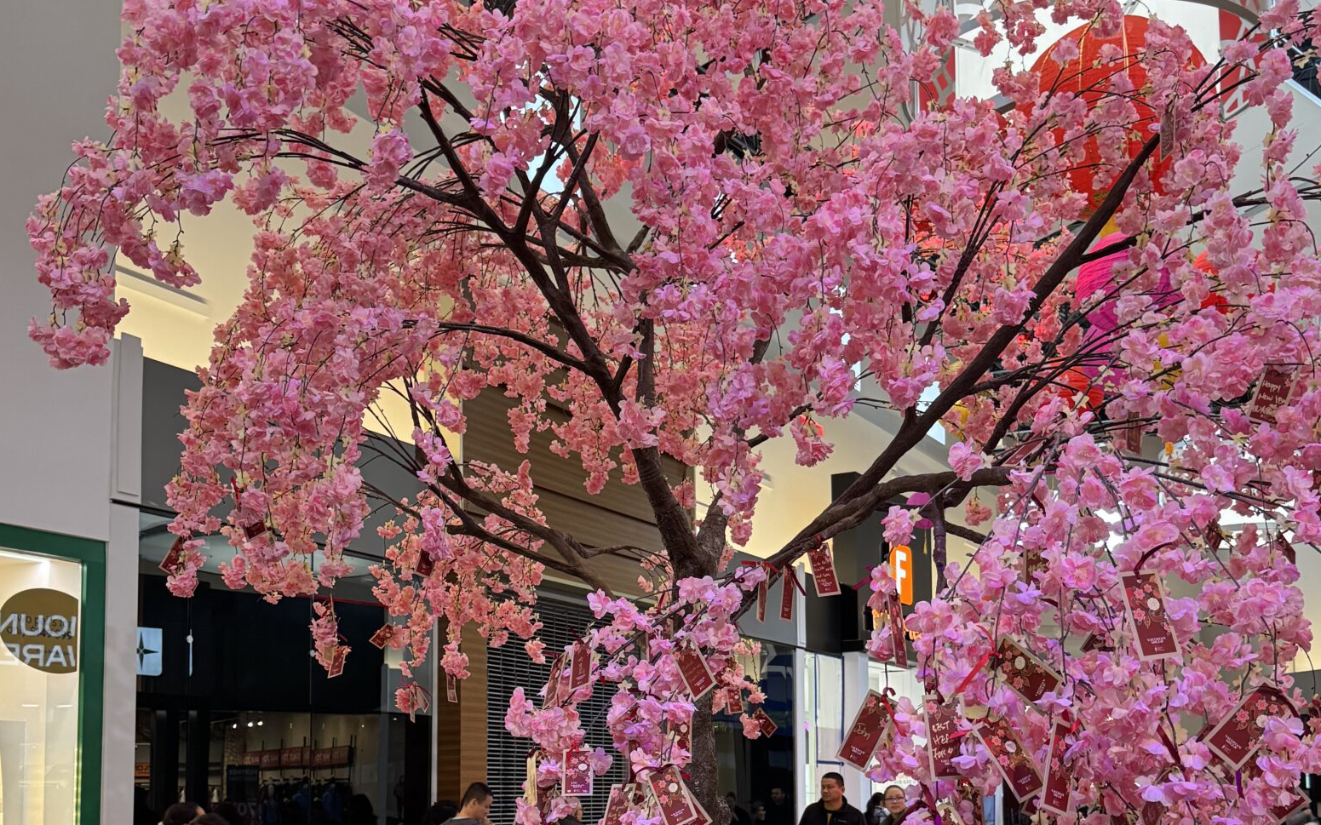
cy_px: 679
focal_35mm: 42
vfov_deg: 29.7
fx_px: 1512
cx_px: 739
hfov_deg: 47.1
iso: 200
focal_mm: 6.76
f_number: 1.78
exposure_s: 1/109
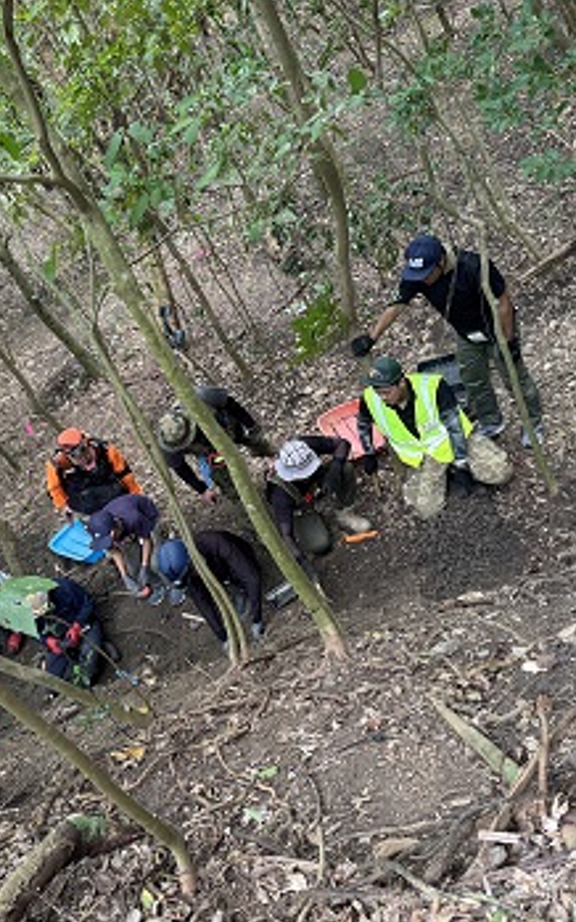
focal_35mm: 35
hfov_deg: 36.1
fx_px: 879
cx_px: 227
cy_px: 473
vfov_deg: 55.3
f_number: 1.78
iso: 200
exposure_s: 1/99
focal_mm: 6.76
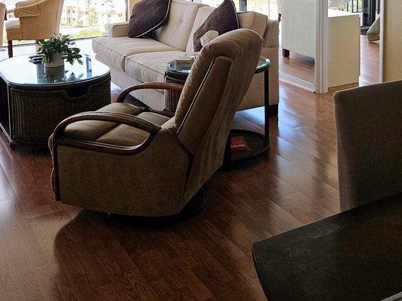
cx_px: 285
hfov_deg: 36.9
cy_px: -3
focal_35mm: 51
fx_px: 592
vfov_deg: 26.9
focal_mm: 5.4
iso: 25
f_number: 1.8
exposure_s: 1/177
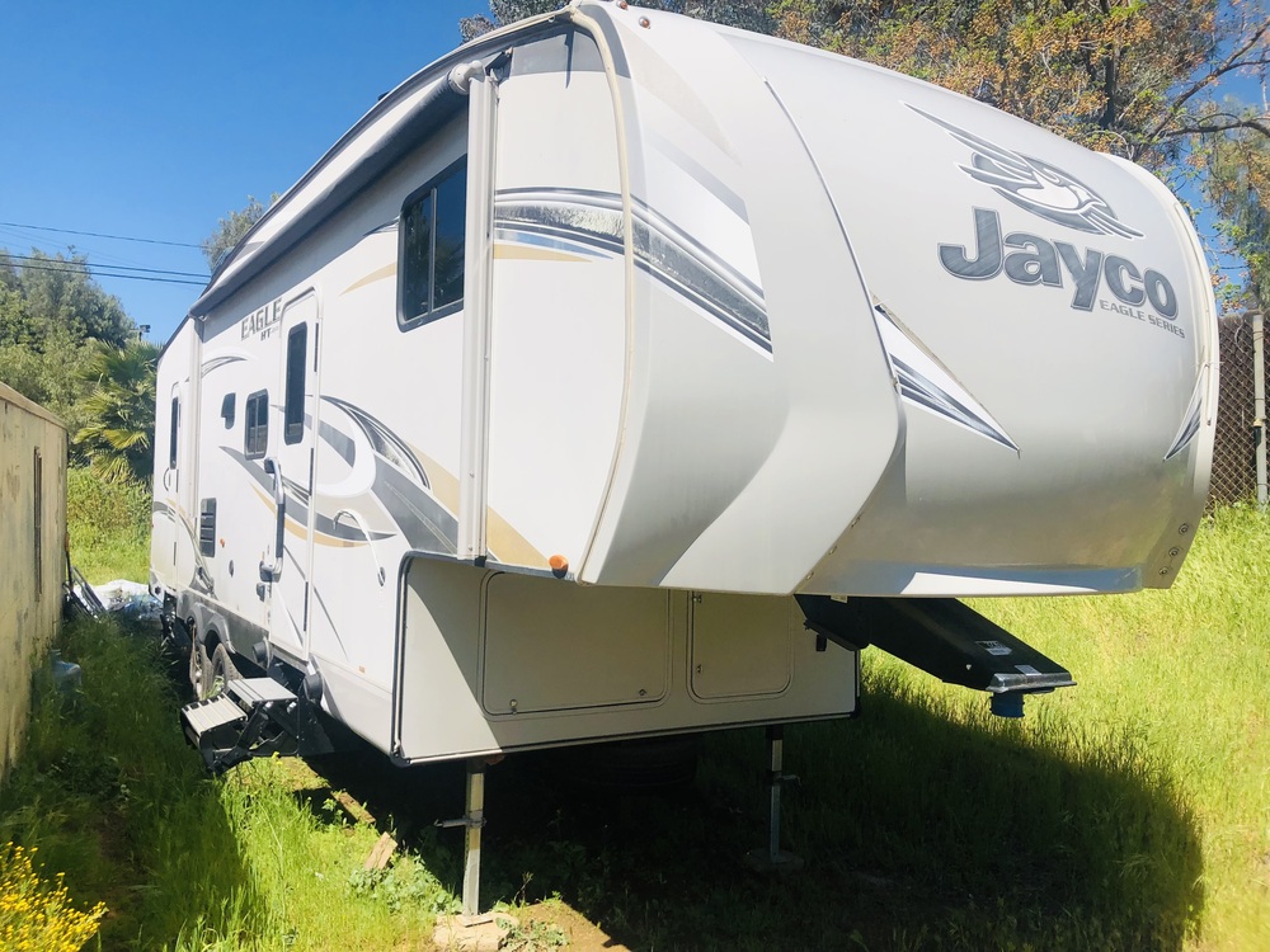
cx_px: 635
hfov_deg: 63.4
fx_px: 1027
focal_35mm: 28
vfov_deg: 49.7
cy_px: 476
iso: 20
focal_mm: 3.99
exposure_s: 1/3003
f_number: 1.8
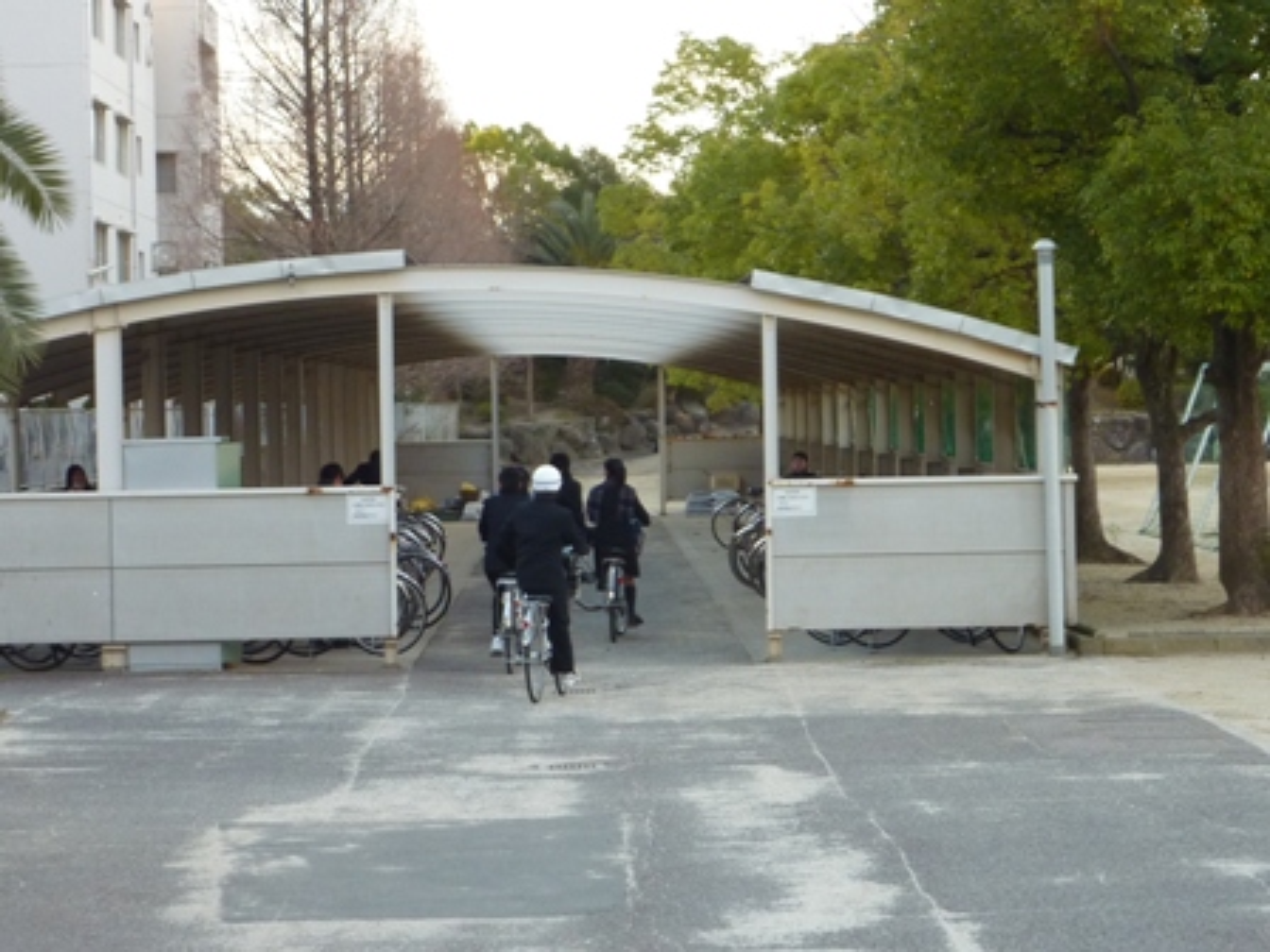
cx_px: 635
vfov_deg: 12.3
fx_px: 4403
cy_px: 476
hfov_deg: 16.4
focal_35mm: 120
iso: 160
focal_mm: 13.7
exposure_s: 1/80
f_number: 4.2
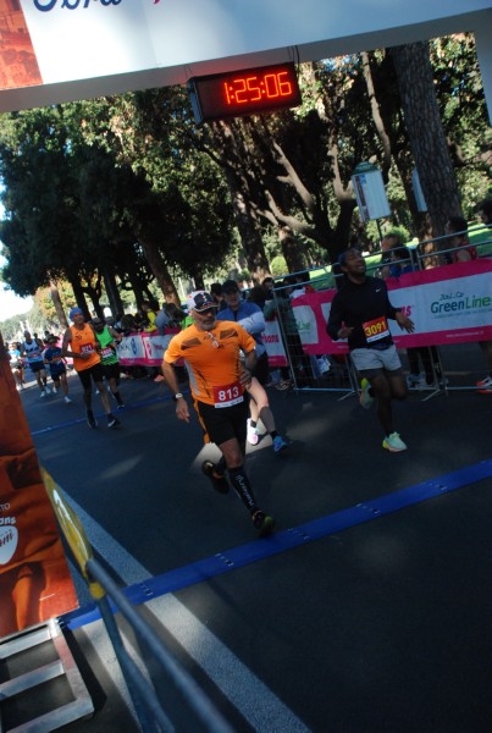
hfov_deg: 32.0
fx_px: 857
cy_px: 366
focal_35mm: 42
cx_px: 246
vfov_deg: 46.3
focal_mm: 28
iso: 1000
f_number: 4.5
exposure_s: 1/1000
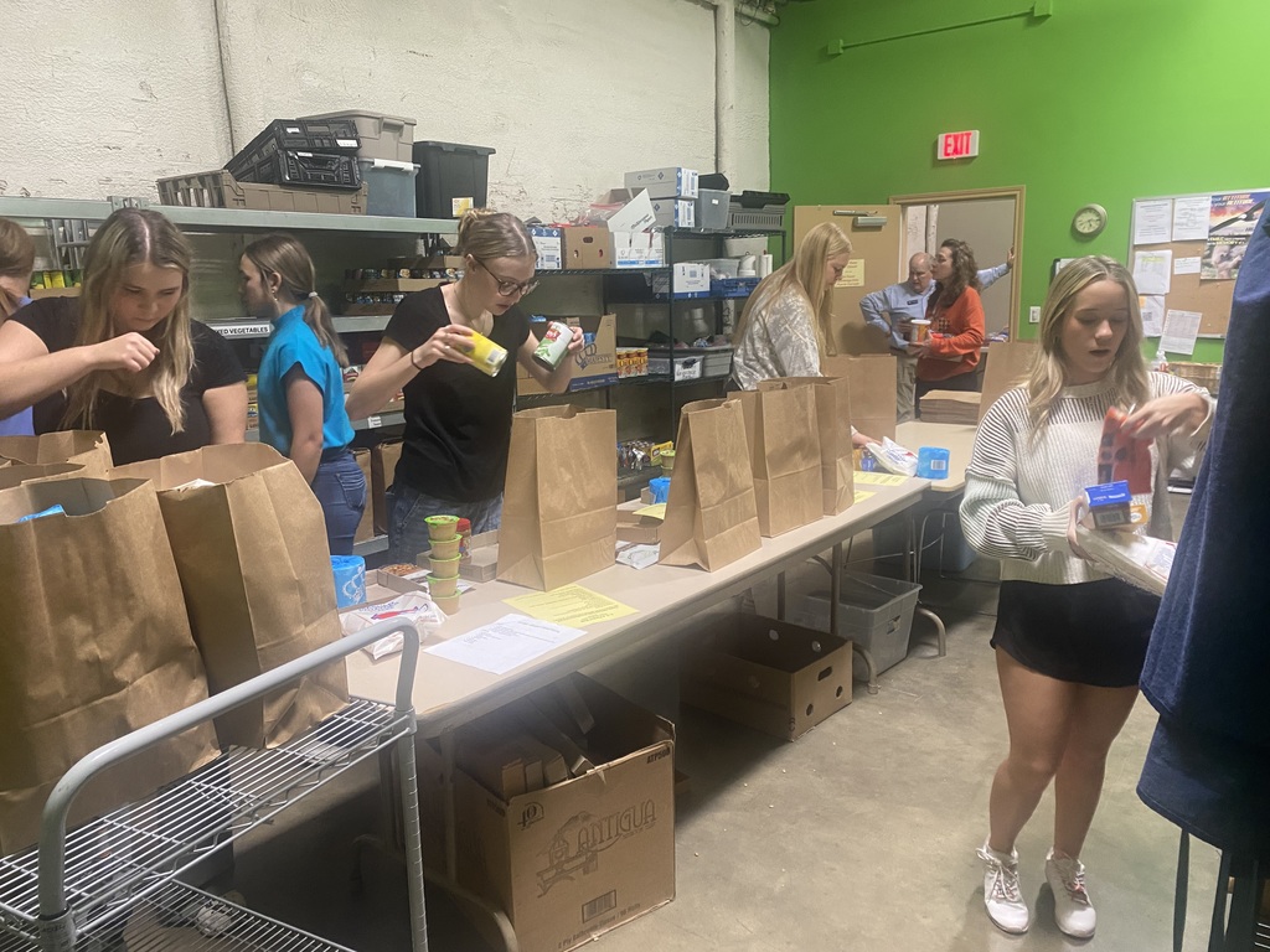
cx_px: 635
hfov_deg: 67.3
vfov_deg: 53.1
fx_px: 954
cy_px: 476
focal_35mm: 26
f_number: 1.8
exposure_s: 1/60
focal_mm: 4.25
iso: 200
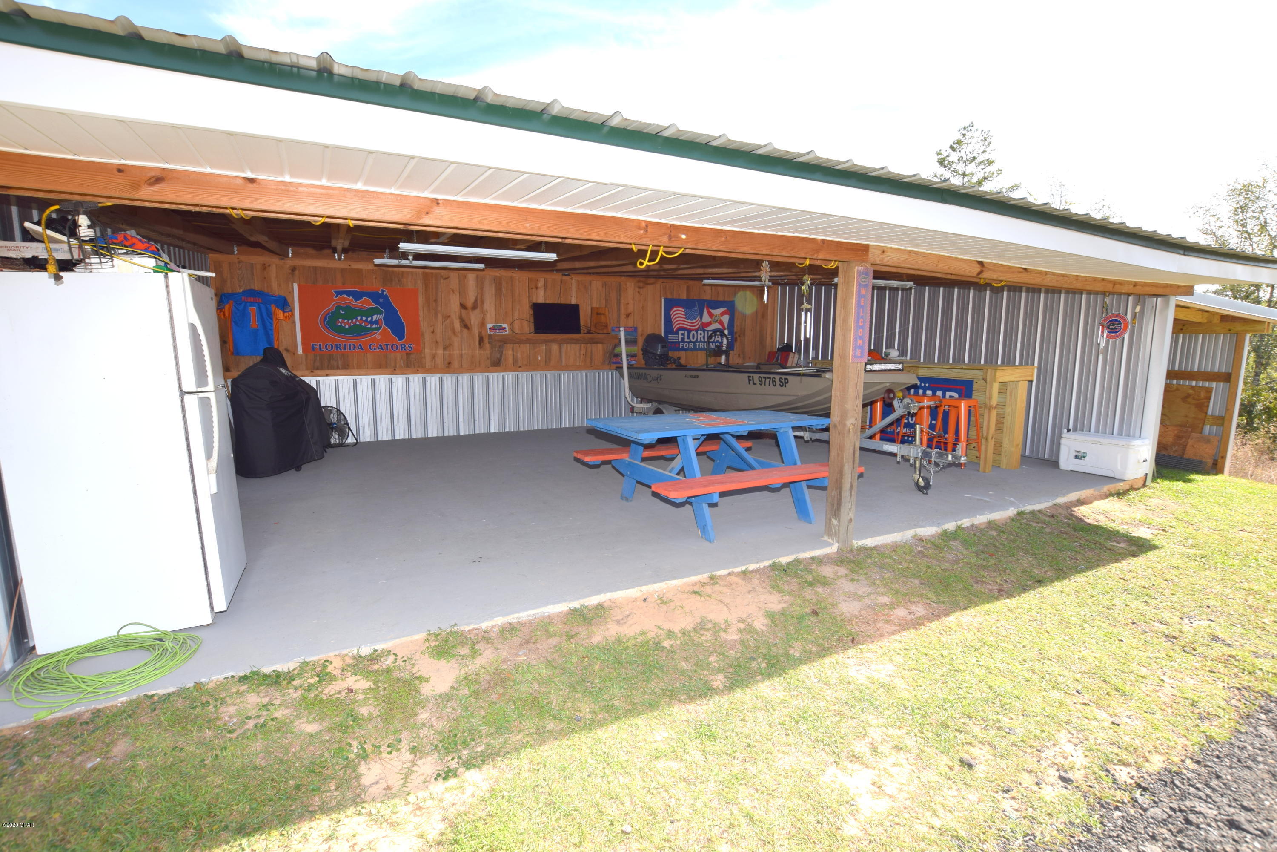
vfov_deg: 77.3
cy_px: 426
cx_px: 638
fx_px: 532
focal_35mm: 15
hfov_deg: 100.4
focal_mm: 10
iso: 100
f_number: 7.1
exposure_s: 1/200
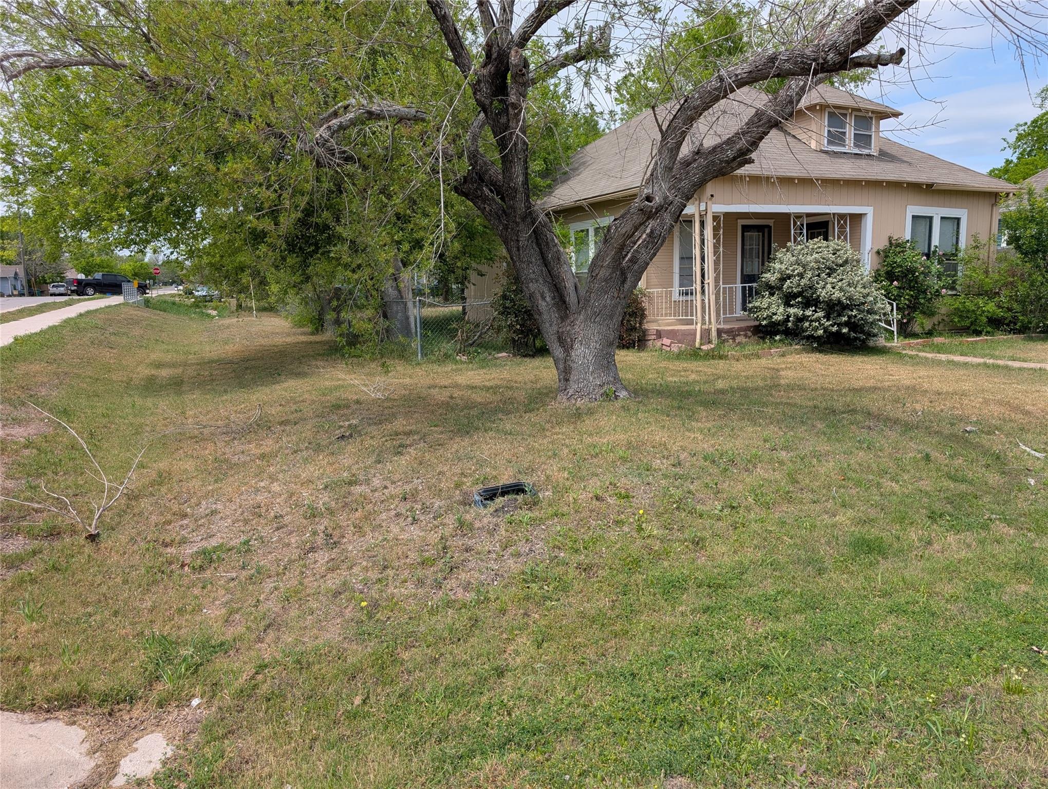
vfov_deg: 56.9
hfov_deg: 71.5
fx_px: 728
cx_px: 524
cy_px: 394
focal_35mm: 24
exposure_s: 1/1134
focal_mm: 6.9
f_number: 1.68
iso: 21
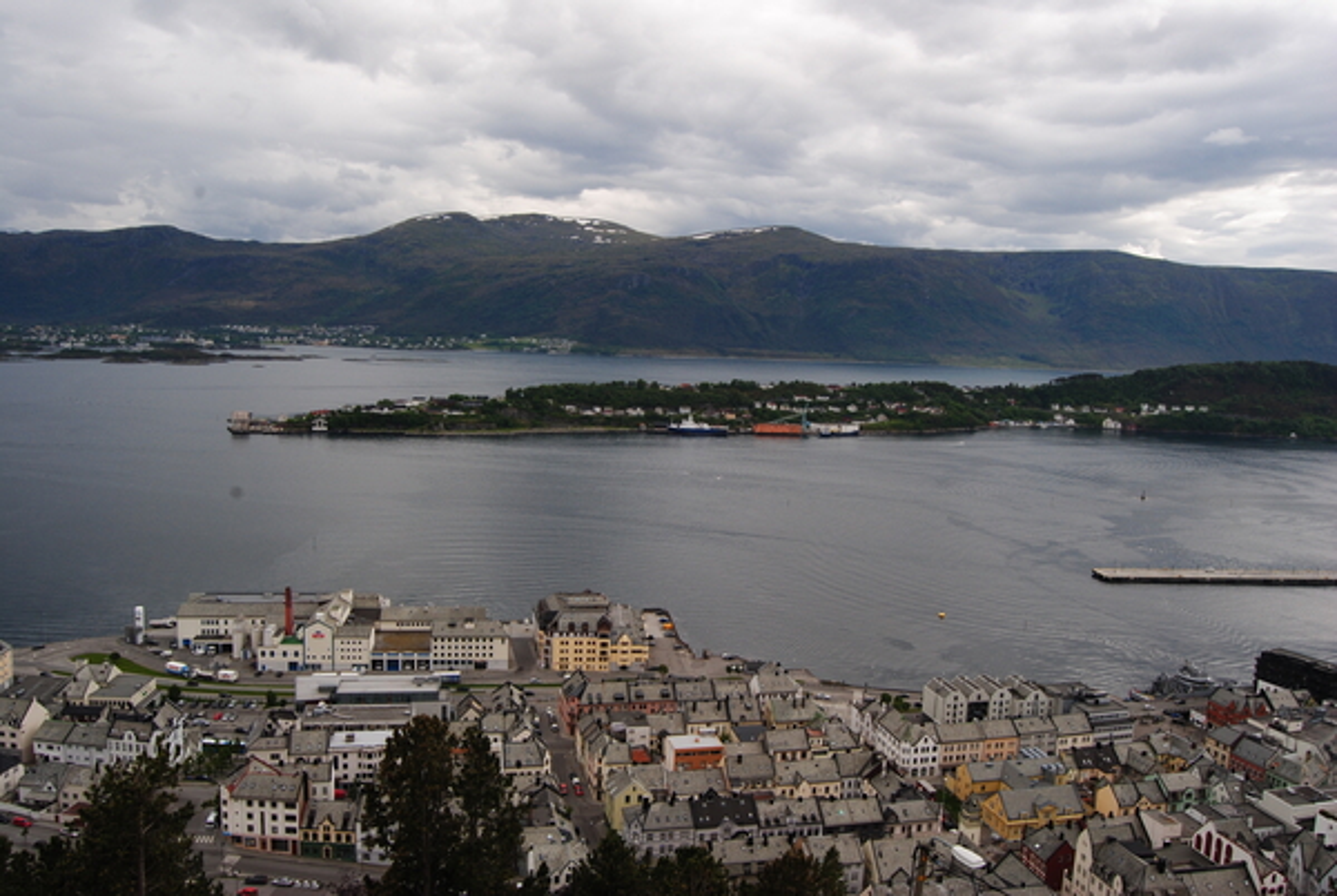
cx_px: 668
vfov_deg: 48.1
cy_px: 448
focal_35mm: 27
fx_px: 1004
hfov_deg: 67.3
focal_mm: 18
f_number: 10
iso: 200
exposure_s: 1/250
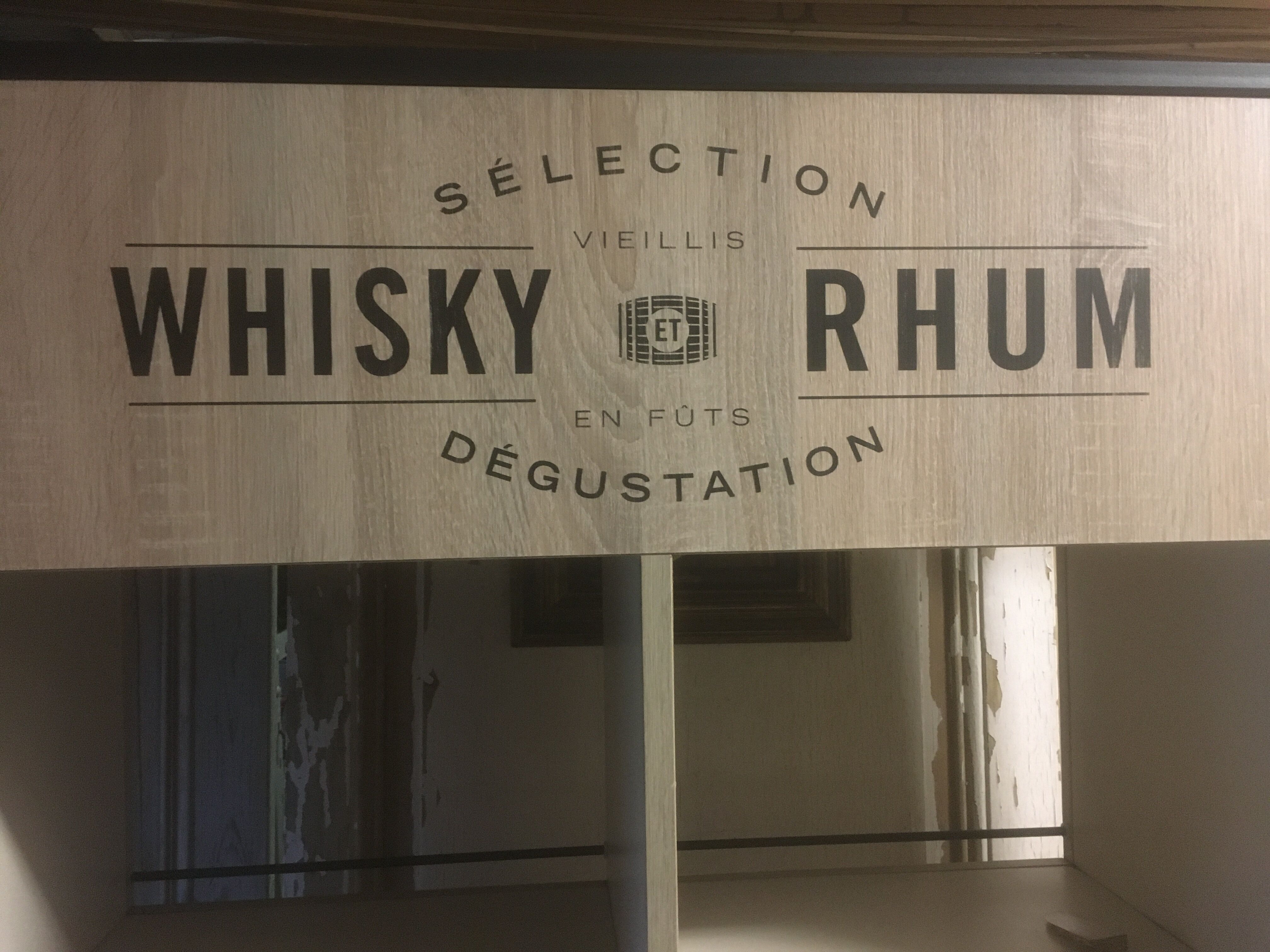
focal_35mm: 29
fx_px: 1064
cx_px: 635
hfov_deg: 61.7
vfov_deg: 48.2
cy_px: 476
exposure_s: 1/17
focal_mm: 4.15
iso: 400
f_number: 2.2
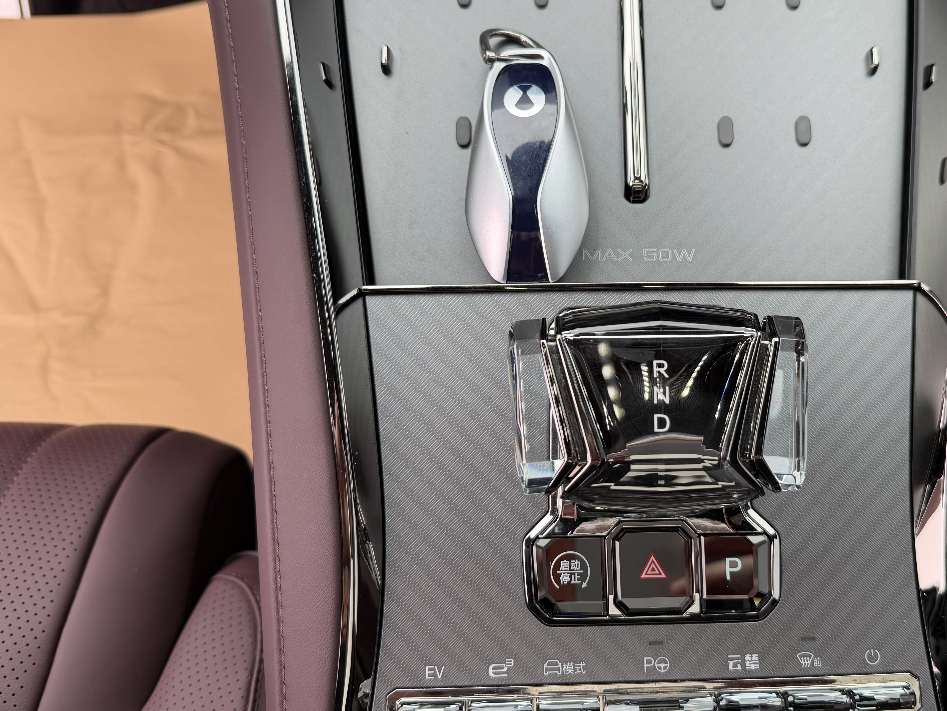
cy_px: 320
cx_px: 599
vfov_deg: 42.9
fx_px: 903
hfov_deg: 54.6
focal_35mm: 33
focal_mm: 6.76
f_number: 1.78
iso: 64
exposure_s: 1/121
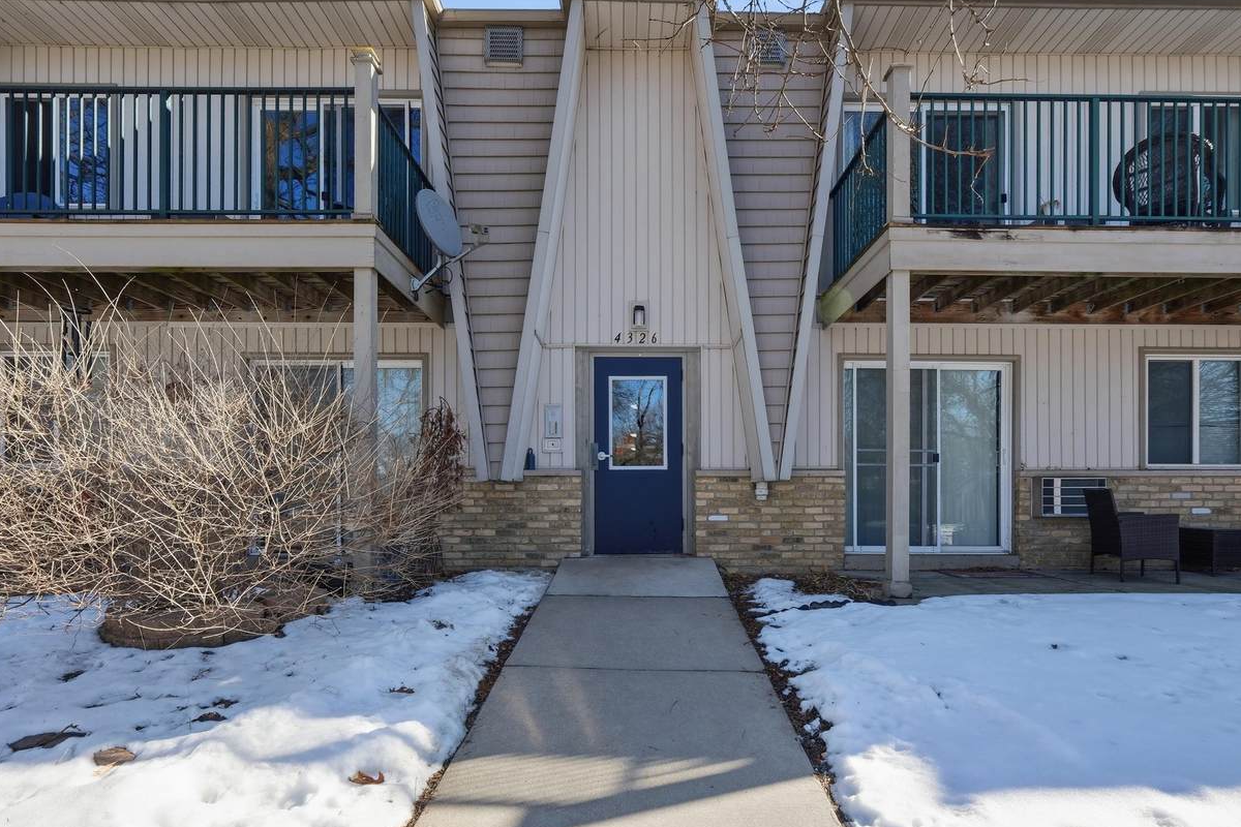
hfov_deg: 96.7
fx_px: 552
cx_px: 639
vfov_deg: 73.7
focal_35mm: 16
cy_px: 432
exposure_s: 1/200
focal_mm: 10
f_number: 9
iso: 160
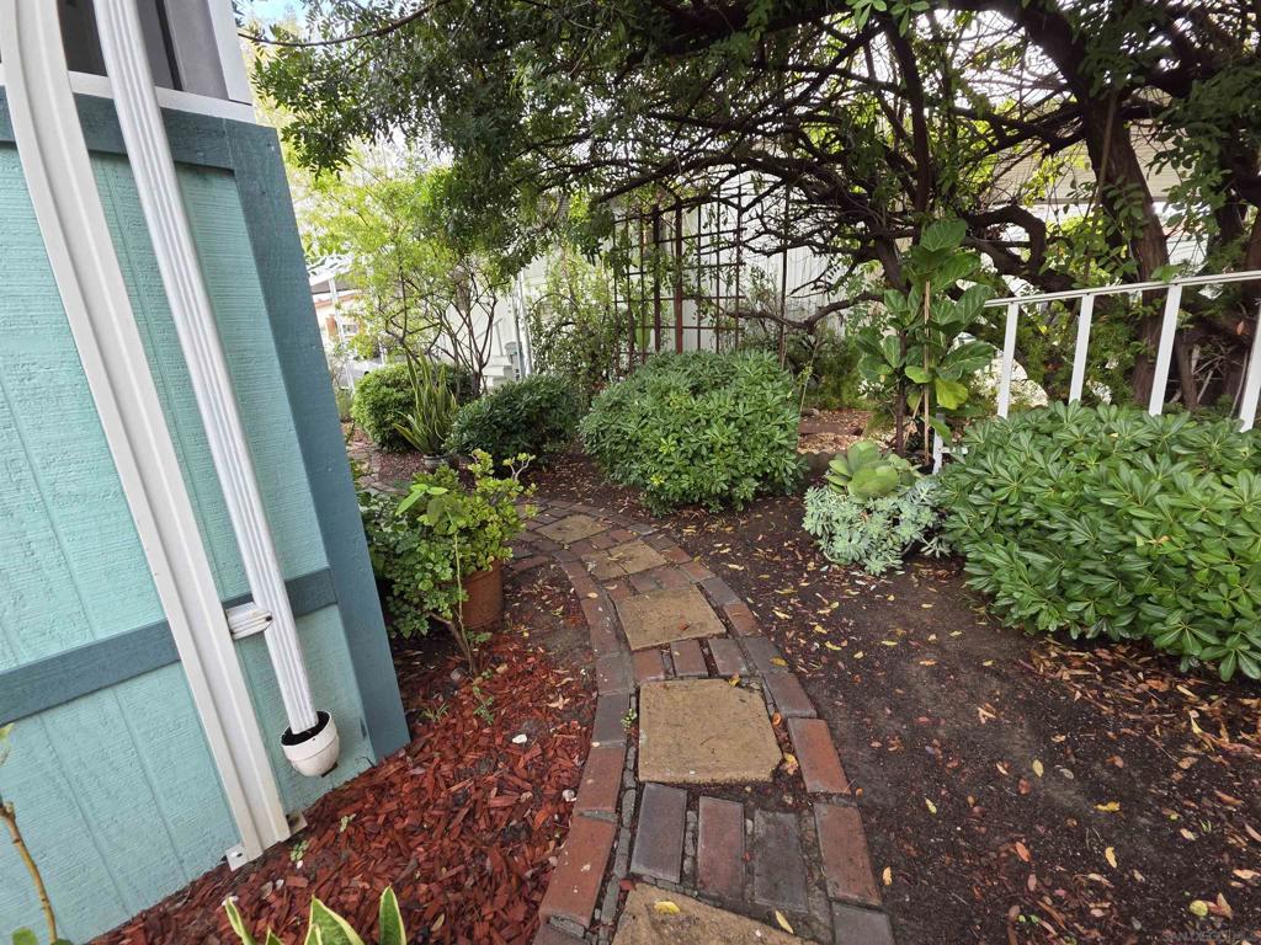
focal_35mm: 13
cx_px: 630
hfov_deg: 106.2
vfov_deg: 89.9
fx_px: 474
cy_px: 472
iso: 40
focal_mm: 2.2
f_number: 1.9
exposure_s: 1/120
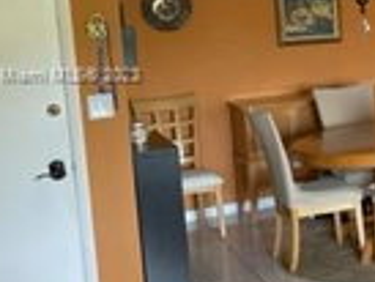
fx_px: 878
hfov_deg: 21.9
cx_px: 472
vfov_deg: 18.1
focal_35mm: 81
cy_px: 77
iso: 80
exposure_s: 1/60
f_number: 1.6
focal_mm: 4.2
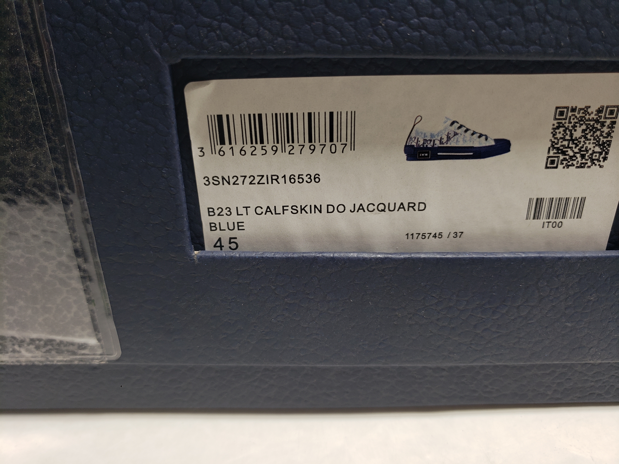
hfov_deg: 67.3
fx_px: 465
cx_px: 310
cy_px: 232
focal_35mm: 26
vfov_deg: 53.1
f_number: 1.5
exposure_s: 1/194
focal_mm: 4.3
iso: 50
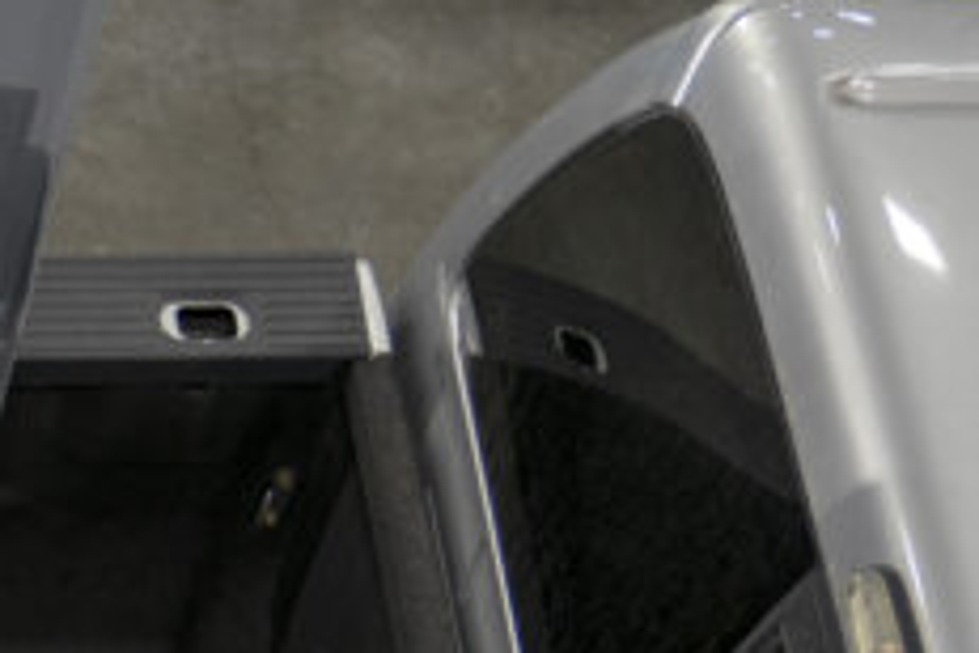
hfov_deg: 12.7
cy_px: 1266
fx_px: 4106
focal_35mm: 151
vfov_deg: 8.6
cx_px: -644
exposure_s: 1/60
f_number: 2.8
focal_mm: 34
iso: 500
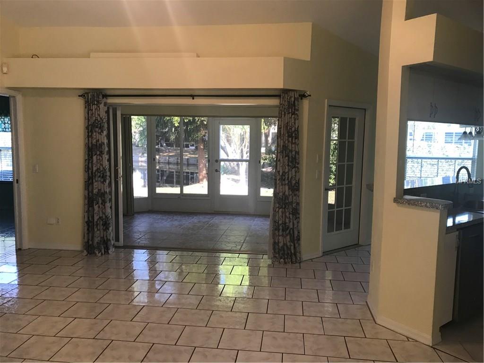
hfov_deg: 63.4
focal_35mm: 28
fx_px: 391
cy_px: 182
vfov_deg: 49.7
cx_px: 242
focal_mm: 3.99
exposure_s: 1/30
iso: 32
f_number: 1.8
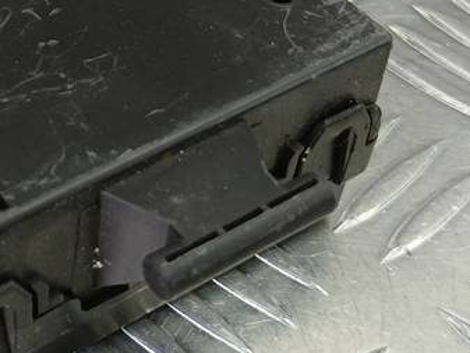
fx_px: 1114
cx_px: -22
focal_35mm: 82
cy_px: 11
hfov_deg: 22.7
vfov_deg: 17.6
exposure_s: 1/50
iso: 185
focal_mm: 4.11
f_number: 1.6
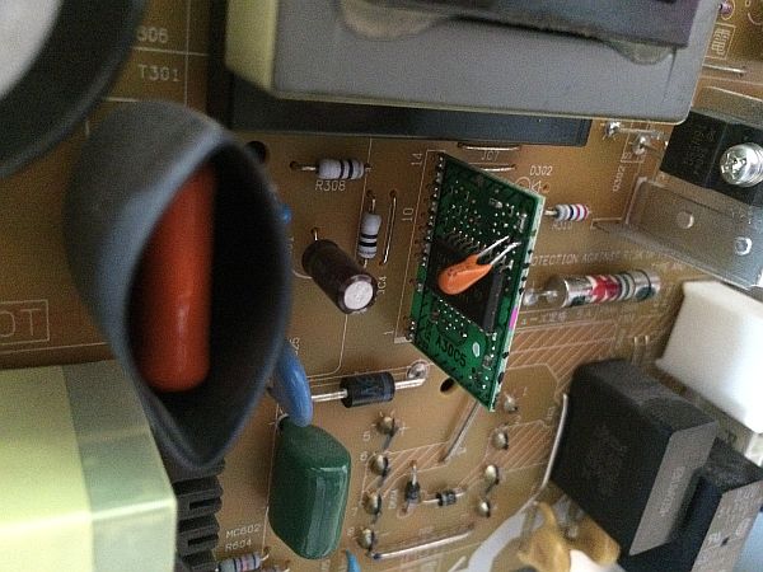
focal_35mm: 30
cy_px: 286
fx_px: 661
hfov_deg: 60.0
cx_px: 382
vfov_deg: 46.8
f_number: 2.2
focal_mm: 4.12
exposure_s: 1/15
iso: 1600
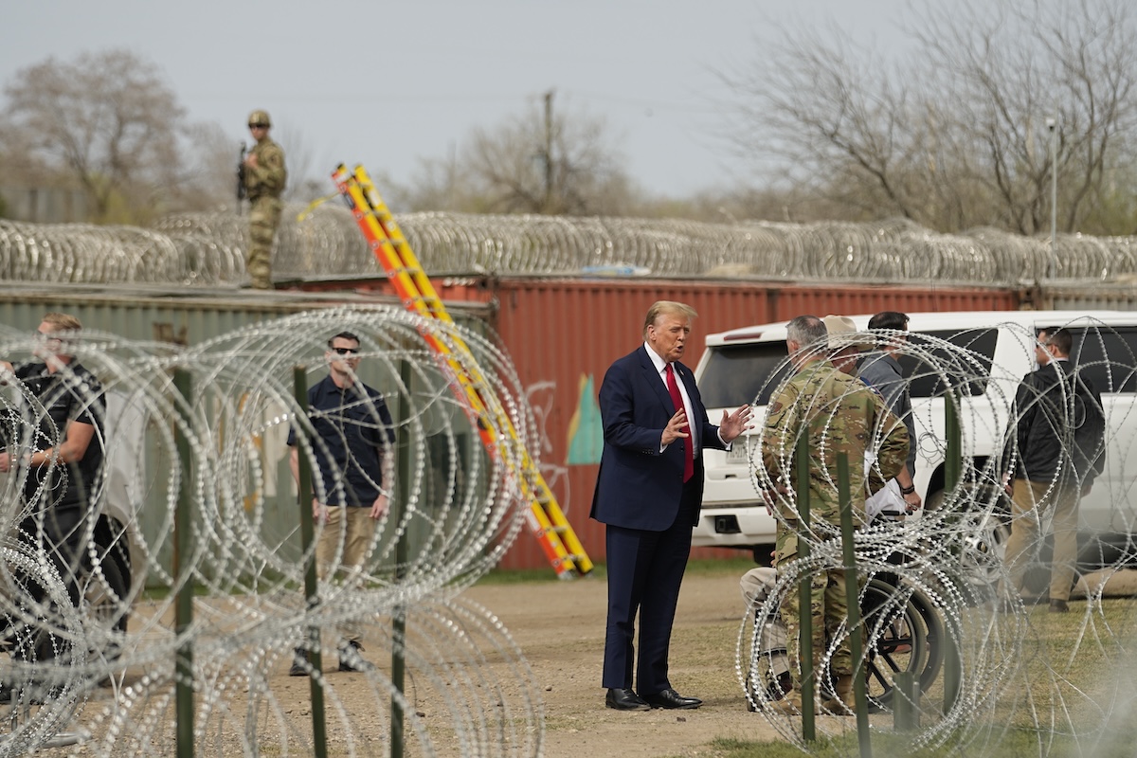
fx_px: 7769
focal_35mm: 246
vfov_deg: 5.6
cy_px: 379
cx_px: 568
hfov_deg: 8.4
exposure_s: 1/2500
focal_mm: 164
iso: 160
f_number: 3.5
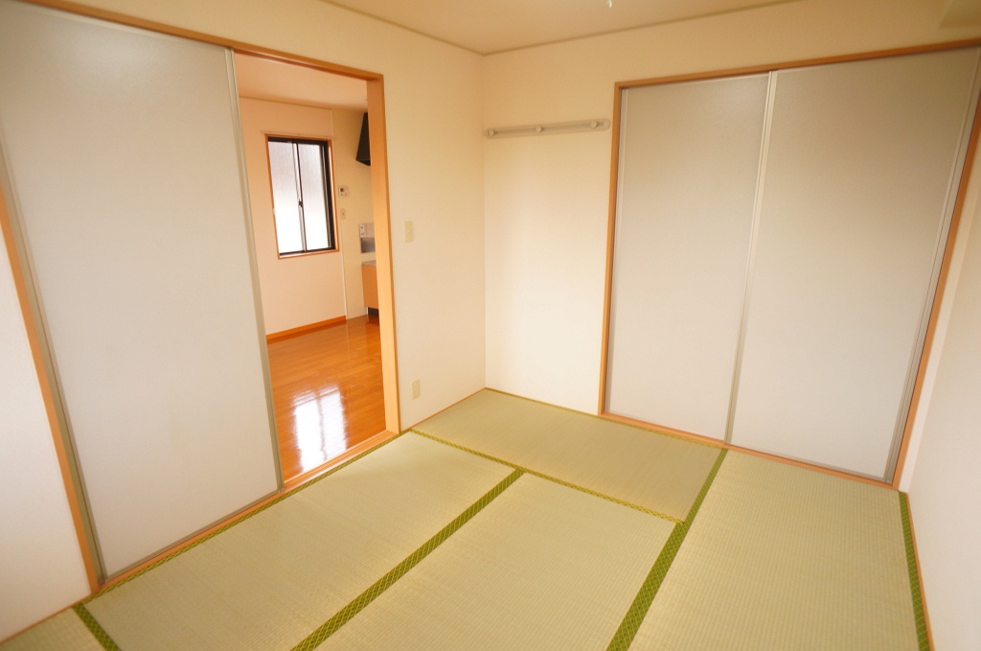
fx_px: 653
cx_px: 490
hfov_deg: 73.8
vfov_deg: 53.0
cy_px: 326
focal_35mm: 24
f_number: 4
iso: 320
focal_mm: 16
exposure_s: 1/60
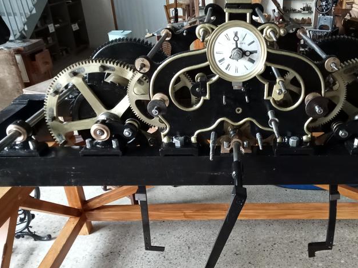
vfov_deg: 39.7
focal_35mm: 36
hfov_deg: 50.7
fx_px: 372
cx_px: 228
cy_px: 141
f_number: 2.2
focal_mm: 3.46
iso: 785
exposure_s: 1/33.3
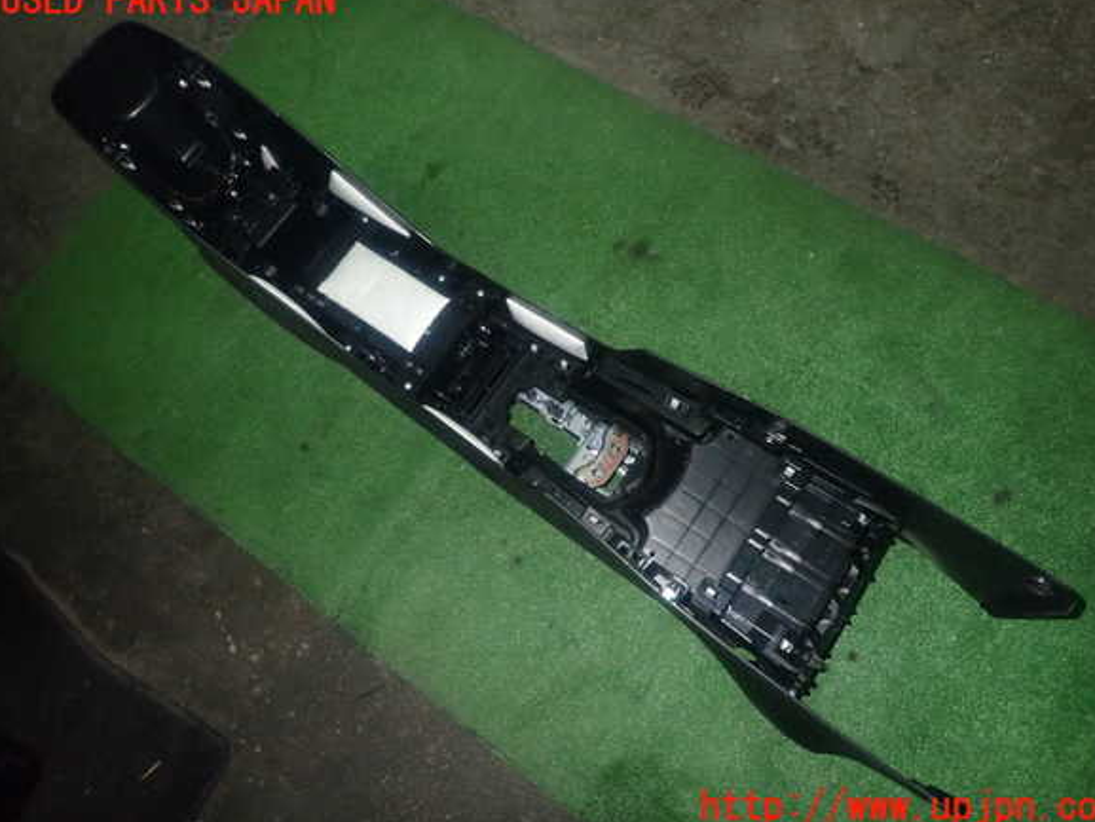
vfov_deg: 53.1
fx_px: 823
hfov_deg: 67.3
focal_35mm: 26
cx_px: 560
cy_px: 404
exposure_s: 1/30
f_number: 5.6
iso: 800
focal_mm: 4.5
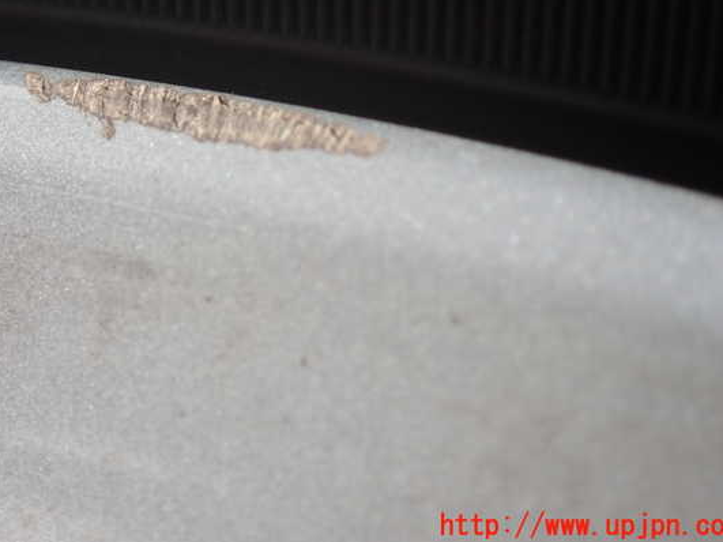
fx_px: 2360
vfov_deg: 13.1
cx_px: 339
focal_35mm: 113
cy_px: 237
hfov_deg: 17.4
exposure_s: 1/160
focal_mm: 18
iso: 100
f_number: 4.9
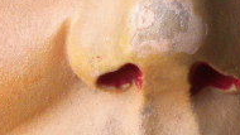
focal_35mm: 206
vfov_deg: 5.9
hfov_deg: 10.5
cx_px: 153
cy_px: -37
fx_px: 1311
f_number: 3.1
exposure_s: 1/56.1
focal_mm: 6.3
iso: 171
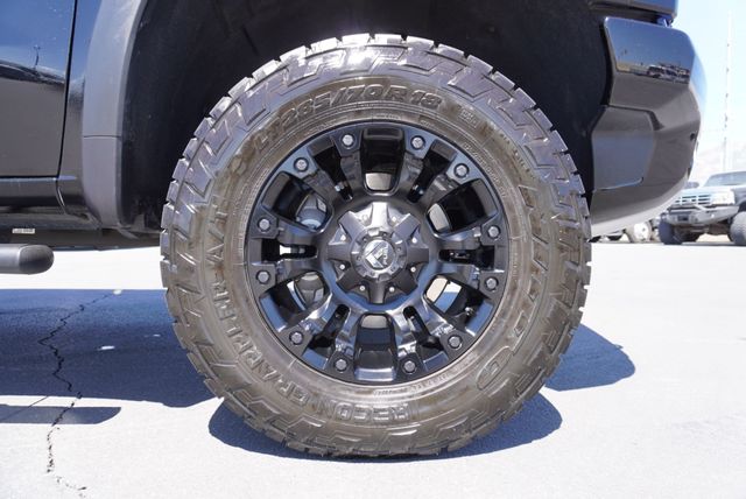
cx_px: 373
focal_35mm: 24
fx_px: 498
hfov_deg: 73.7
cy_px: 250
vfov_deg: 53.2
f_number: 4.5
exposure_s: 1/100
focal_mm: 16
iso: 100
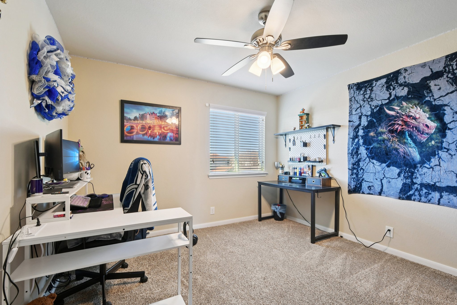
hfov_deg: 100.4
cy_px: 152
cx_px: 228
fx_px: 190
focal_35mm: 15
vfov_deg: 77.3
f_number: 8
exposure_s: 1/15
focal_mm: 10
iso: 400
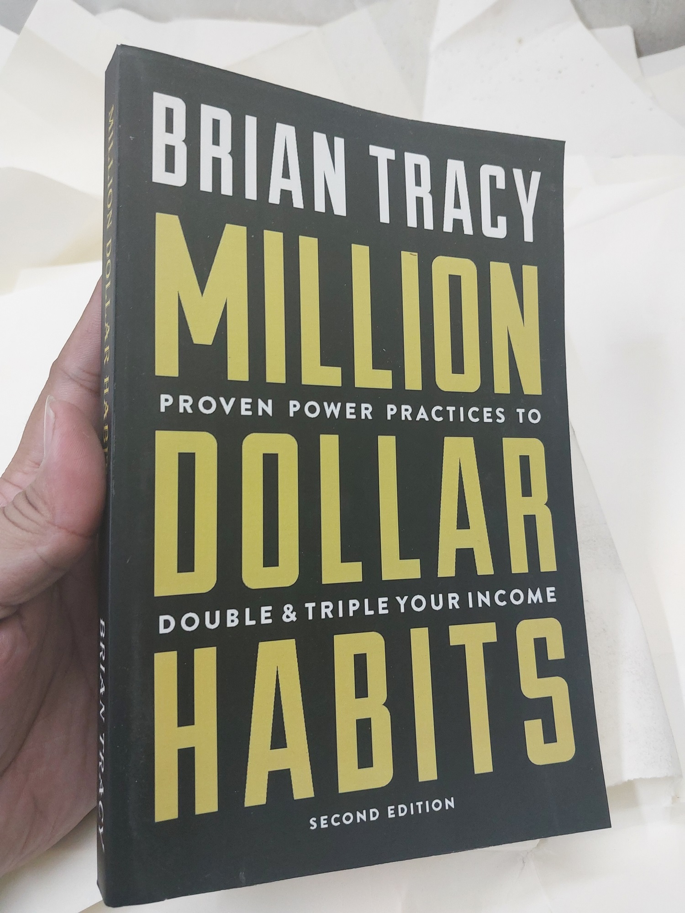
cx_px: 342
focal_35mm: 30
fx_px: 792
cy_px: 456
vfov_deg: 60.0
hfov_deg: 46.8
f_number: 1.8
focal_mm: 4.6
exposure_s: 1/60
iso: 125
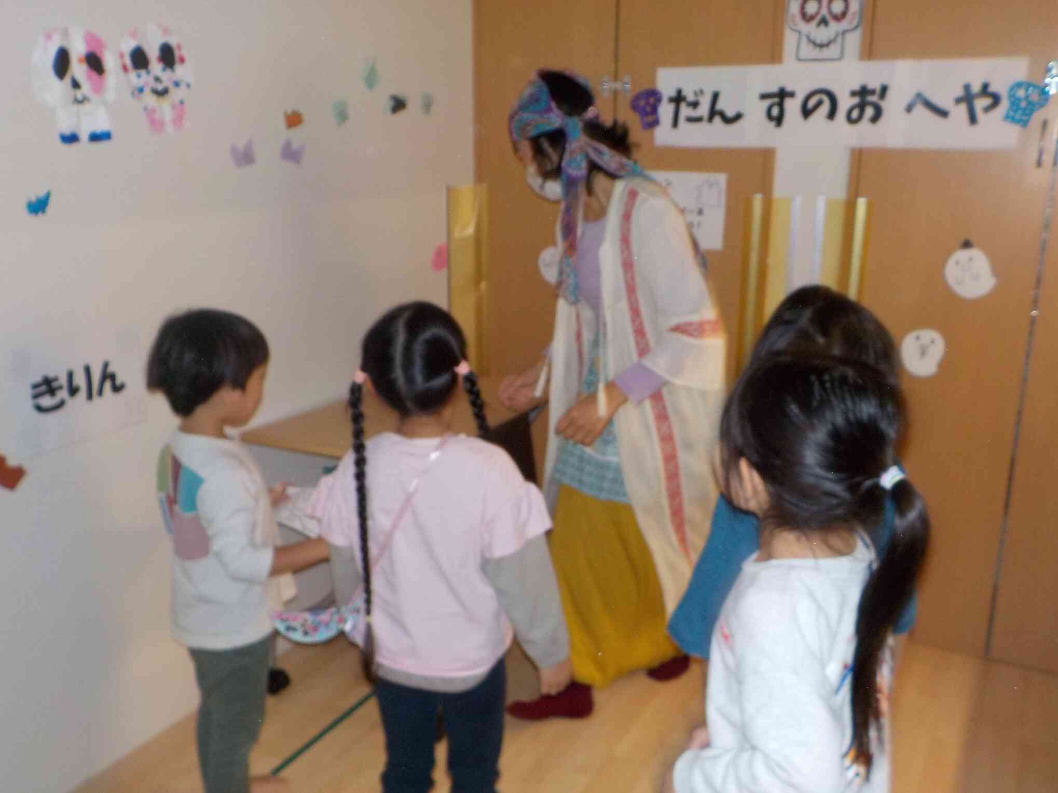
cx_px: 529
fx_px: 917
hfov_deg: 60.0
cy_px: 396
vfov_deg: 46.8
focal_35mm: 30
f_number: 3.3
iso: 200
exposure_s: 1/30
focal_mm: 4.1
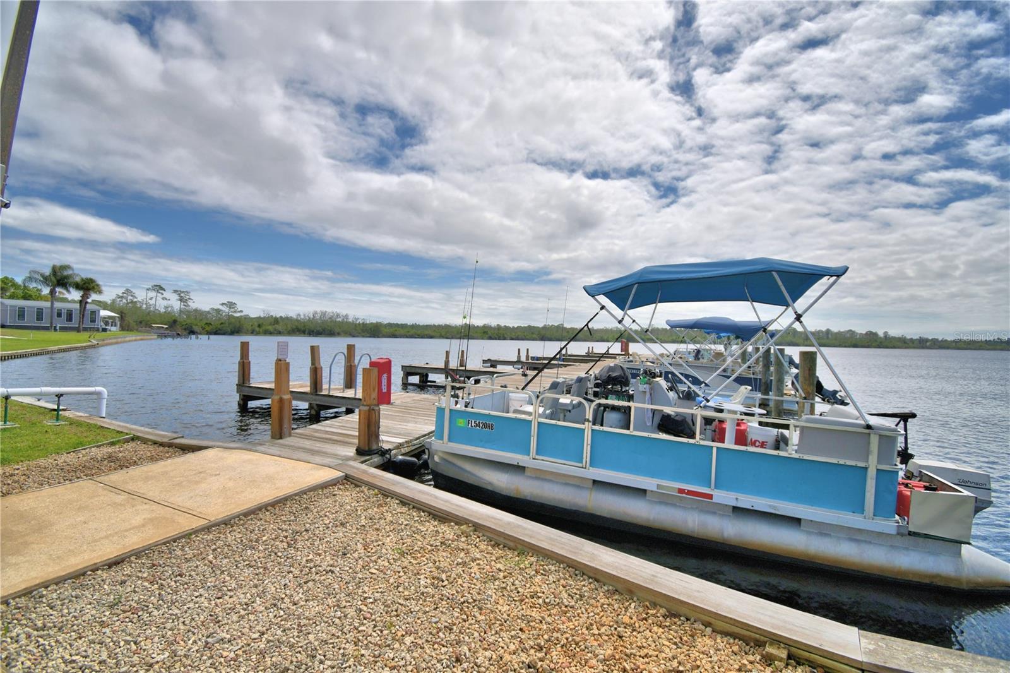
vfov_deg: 77.3
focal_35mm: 15
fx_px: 421
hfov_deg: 100.4
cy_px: 336
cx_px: 505
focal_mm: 10
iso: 100
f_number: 4.5
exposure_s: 1/2500
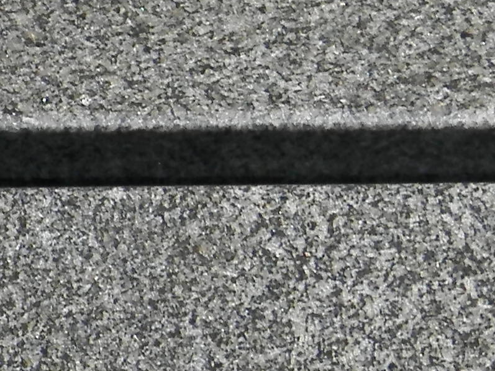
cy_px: 637
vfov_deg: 4.6
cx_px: -845
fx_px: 4548
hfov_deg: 5.9
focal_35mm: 318
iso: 80
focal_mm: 9.9
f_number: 3.8
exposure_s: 1/500
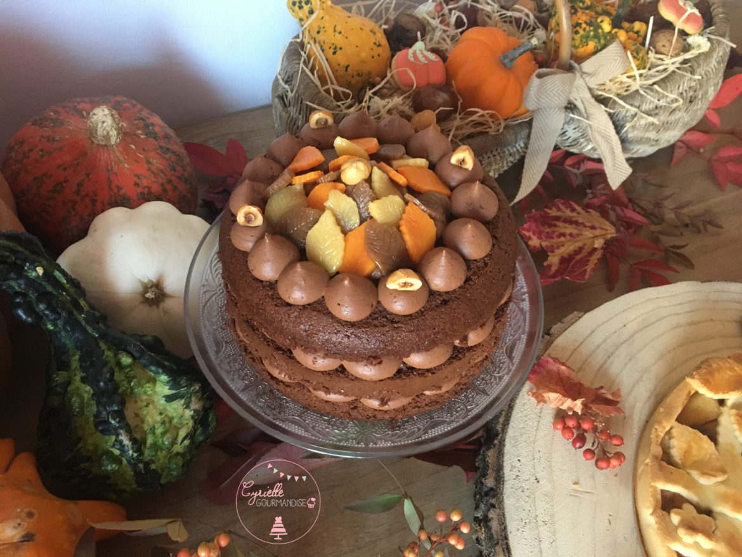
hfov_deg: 61.6
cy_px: 278
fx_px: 622
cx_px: 371
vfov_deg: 48.2
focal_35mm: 29
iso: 250
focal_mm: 4.15
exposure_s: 1/33
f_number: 2.2
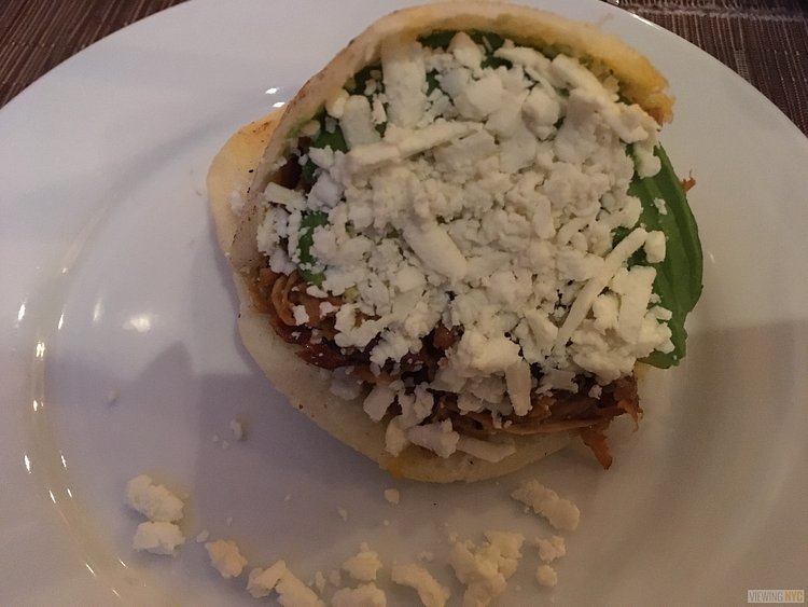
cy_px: 304
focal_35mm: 29
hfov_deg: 61.6
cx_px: 404
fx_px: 677
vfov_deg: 48.3
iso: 640
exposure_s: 1/15
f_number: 2.2
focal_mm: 4.15
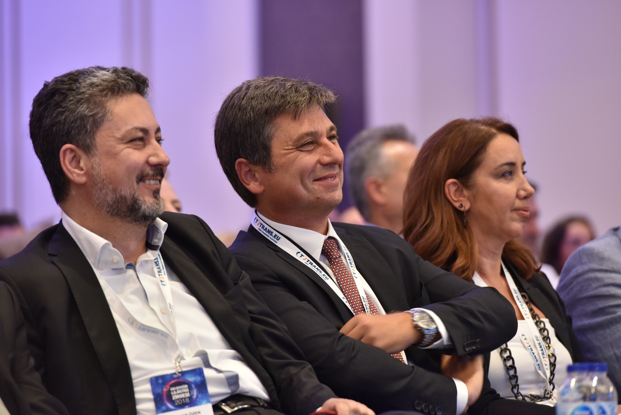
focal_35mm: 200
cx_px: 310
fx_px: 3451
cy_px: 208
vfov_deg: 6.9
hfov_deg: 10.3
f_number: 5
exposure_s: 1/50
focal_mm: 200
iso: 2000
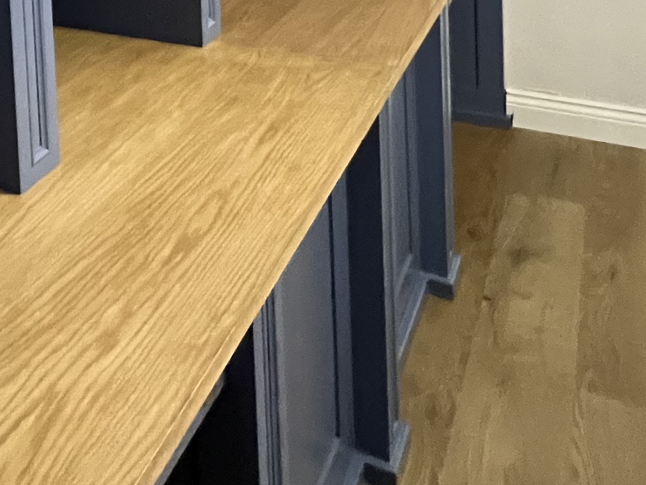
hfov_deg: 35.8
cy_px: -182
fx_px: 840
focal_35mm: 45
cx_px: -65
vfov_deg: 26.2
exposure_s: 1/50
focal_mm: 1.57
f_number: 1.8
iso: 1000
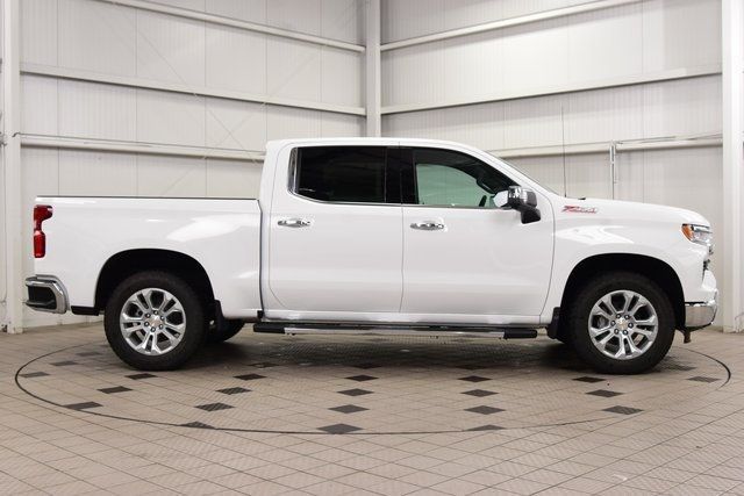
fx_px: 899
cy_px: 248
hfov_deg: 45.0
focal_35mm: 44
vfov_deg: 30.9
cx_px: 372
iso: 1000
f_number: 8
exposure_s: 1/60
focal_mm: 29
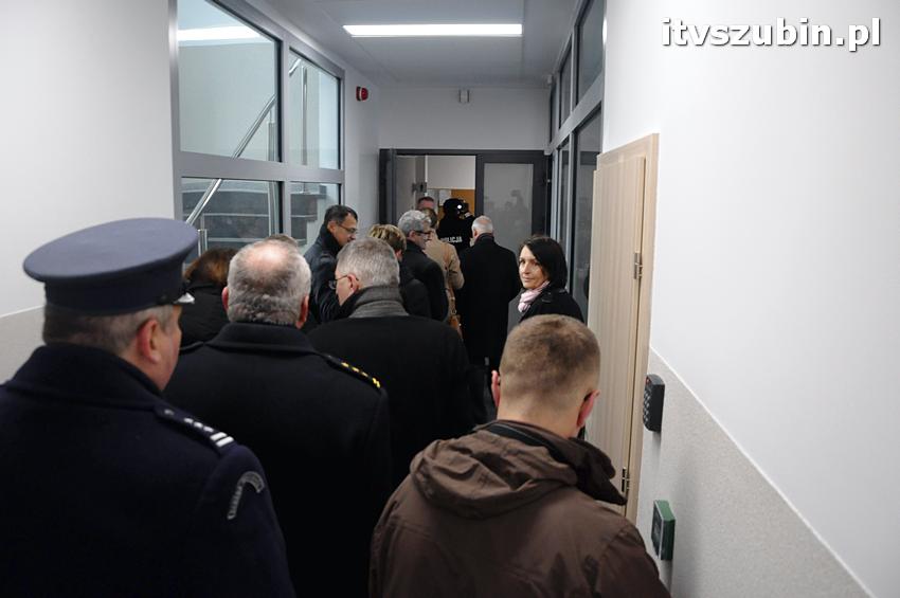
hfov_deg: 67.4
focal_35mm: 27
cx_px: 450
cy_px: 299
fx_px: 674
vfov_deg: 47.8
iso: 2000
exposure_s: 1/100
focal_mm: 18
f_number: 5
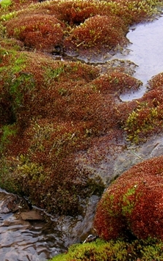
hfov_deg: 10.8
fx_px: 854
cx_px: 23
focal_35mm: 120
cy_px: 159
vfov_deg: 17.4
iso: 64
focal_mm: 9.8
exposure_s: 1/160
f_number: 3.4
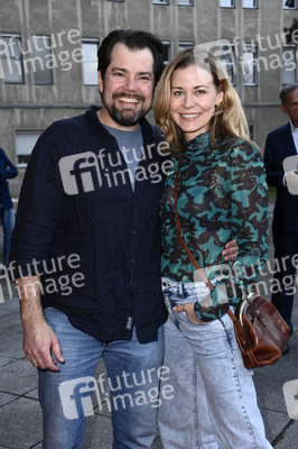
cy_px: 224
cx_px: 149
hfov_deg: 30.5
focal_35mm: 44
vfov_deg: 44.5
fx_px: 547
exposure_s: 1/160
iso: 1600
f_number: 5.6
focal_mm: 44
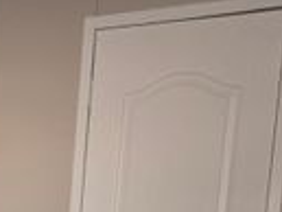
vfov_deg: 10.9
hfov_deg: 14.7
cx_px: -142
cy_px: 410
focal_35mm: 125
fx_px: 1019
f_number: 1.8
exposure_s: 1/60
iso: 500
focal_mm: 5.4
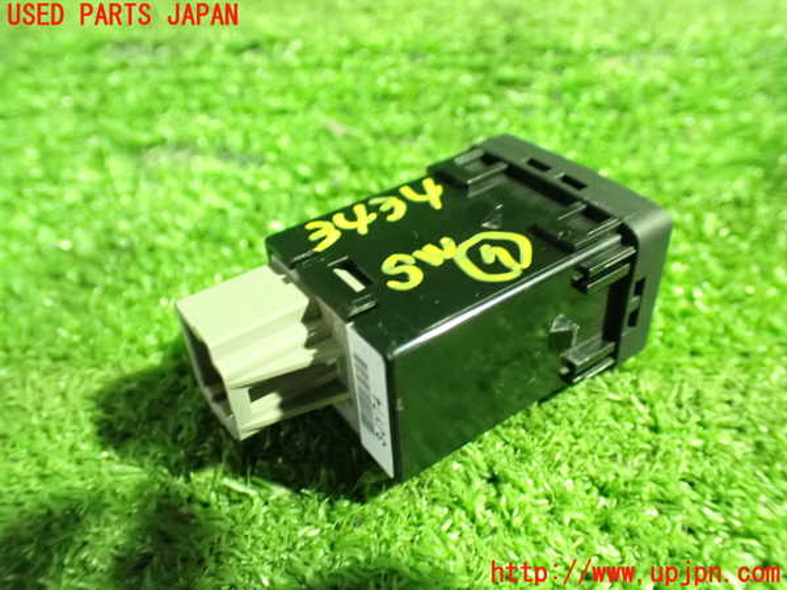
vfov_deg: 46.8
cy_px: 295
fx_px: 682
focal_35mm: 30
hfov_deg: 60.0
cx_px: 394
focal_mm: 5.4
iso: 1600
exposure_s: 1/20
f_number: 2.3
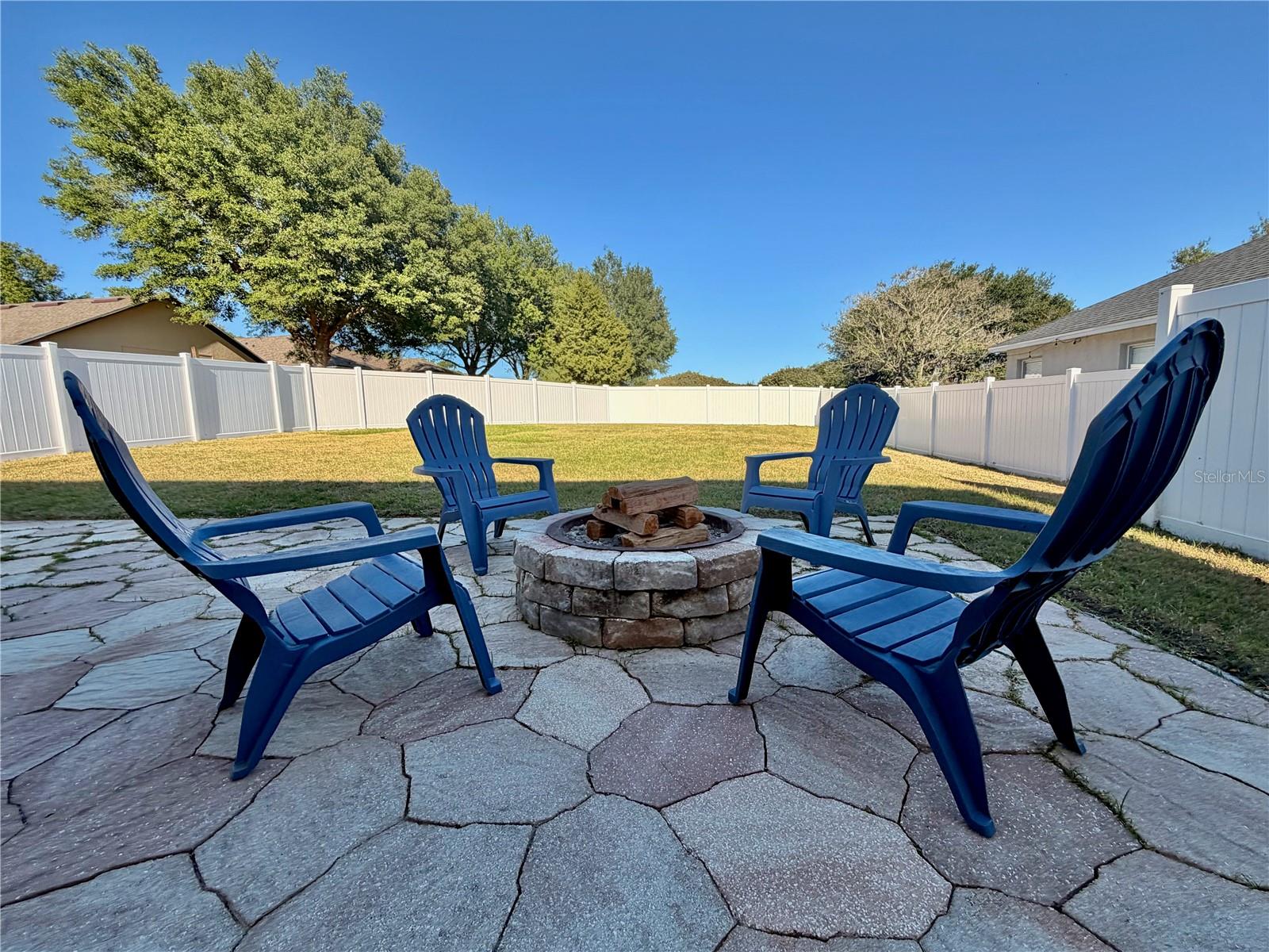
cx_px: 634
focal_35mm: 14
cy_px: 476
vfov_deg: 85.7
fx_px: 513
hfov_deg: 102.1
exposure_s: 1/770
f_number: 2.2
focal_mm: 2.22
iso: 40
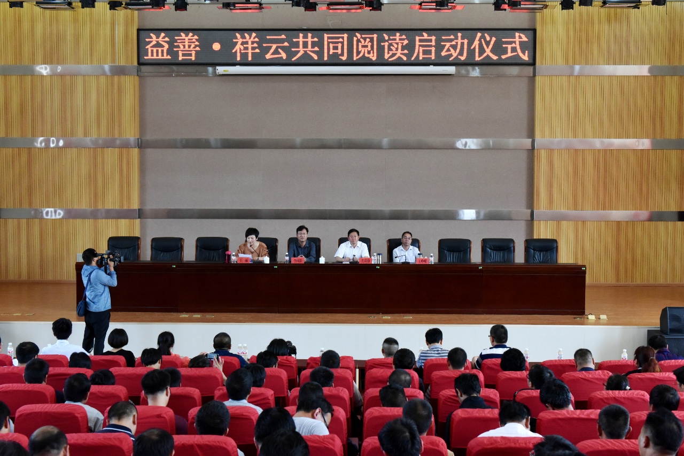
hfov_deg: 43.6
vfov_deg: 29.9
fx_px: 855
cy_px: 228
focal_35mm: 45
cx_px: 342
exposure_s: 1/125
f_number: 8
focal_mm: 45
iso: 3200
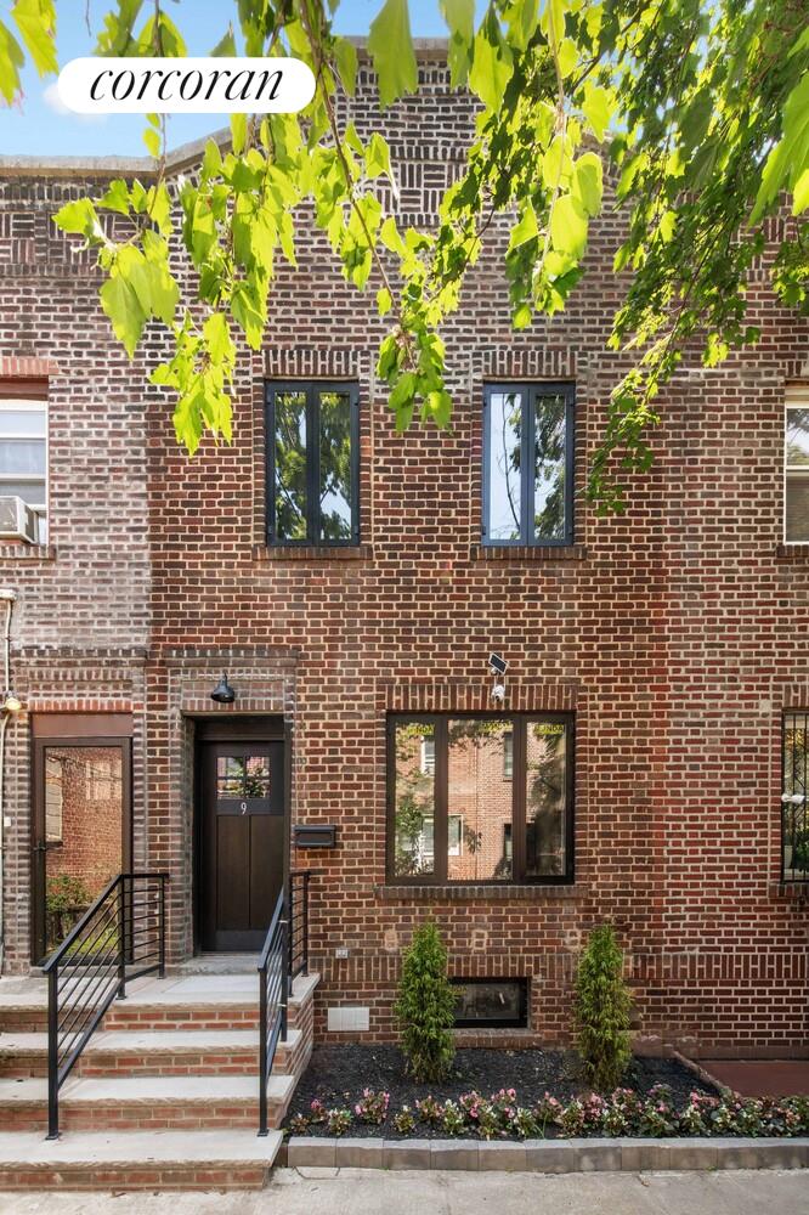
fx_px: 472
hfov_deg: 81.2
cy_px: 608
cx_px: 404
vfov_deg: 104.3
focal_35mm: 14
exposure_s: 1/60
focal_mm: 14
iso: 100
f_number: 13
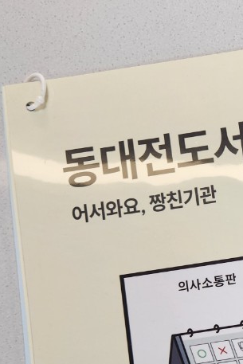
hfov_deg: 18.1
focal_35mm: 67
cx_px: 366
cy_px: 299
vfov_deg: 29.3
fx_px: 678
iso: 50
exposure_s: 1/120
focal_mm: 5.4
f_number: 1.8
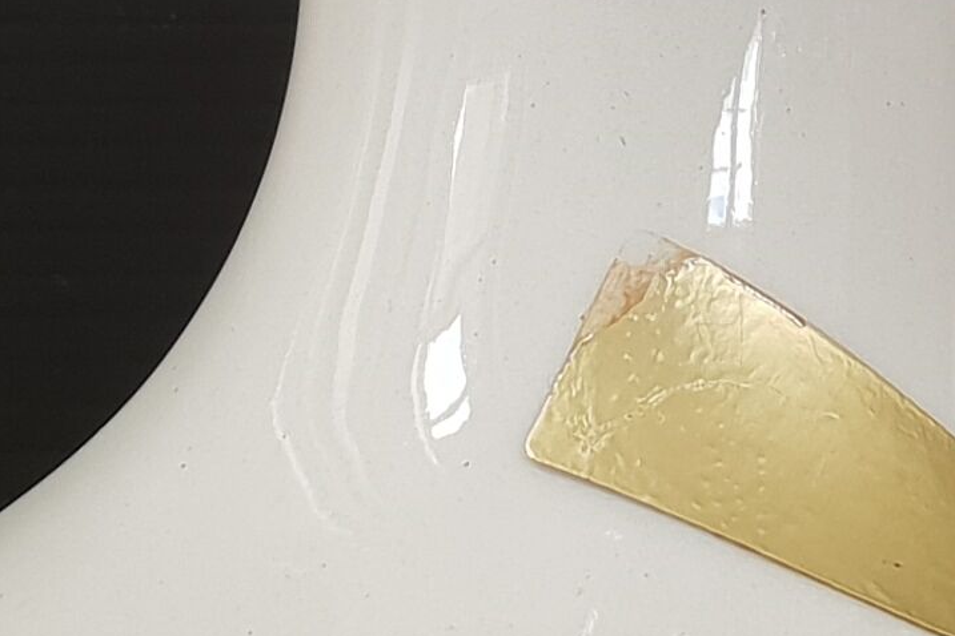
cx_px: 637
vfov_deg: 8.3
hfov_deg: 13.5
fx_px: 4032
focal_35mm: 152
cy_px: -858
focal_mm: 4.3
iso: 64
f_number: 2.4
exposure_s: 1/50
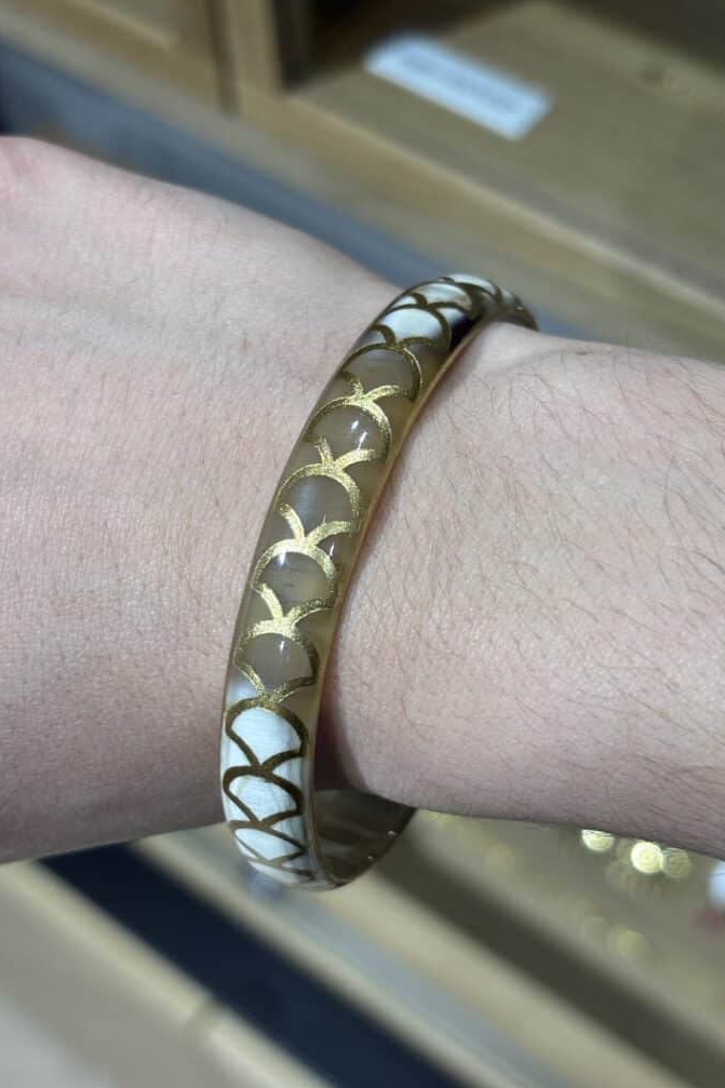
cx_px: 360
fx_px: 1662
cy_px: 546
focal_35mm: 55
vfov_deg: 36.3
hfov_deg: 24.6
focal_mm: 5.96
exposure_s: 1/100
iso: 50
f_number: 1.6
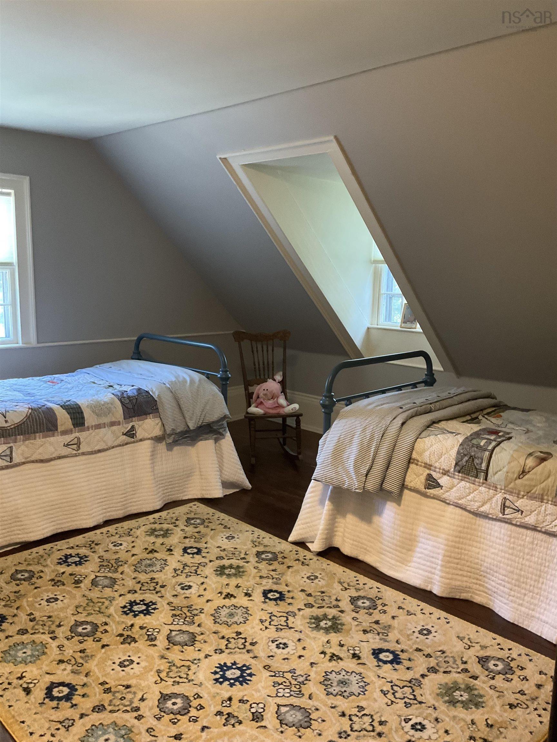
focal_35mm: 29
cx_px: 278
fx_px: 622
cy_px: 371
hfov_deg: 48.2
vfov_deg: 61.7
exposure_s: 1/60
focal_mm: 3
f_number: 1.8
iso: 200
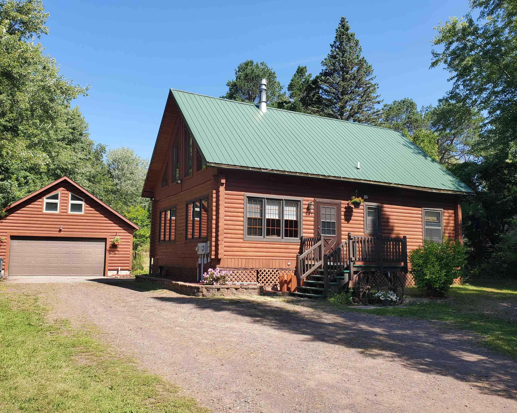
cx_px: 239
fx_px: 428
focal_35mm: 28
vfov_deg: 51.5
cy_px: 210
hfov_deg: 62.1
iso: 50
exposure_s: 1/885
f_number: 2.4
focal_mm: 4.3
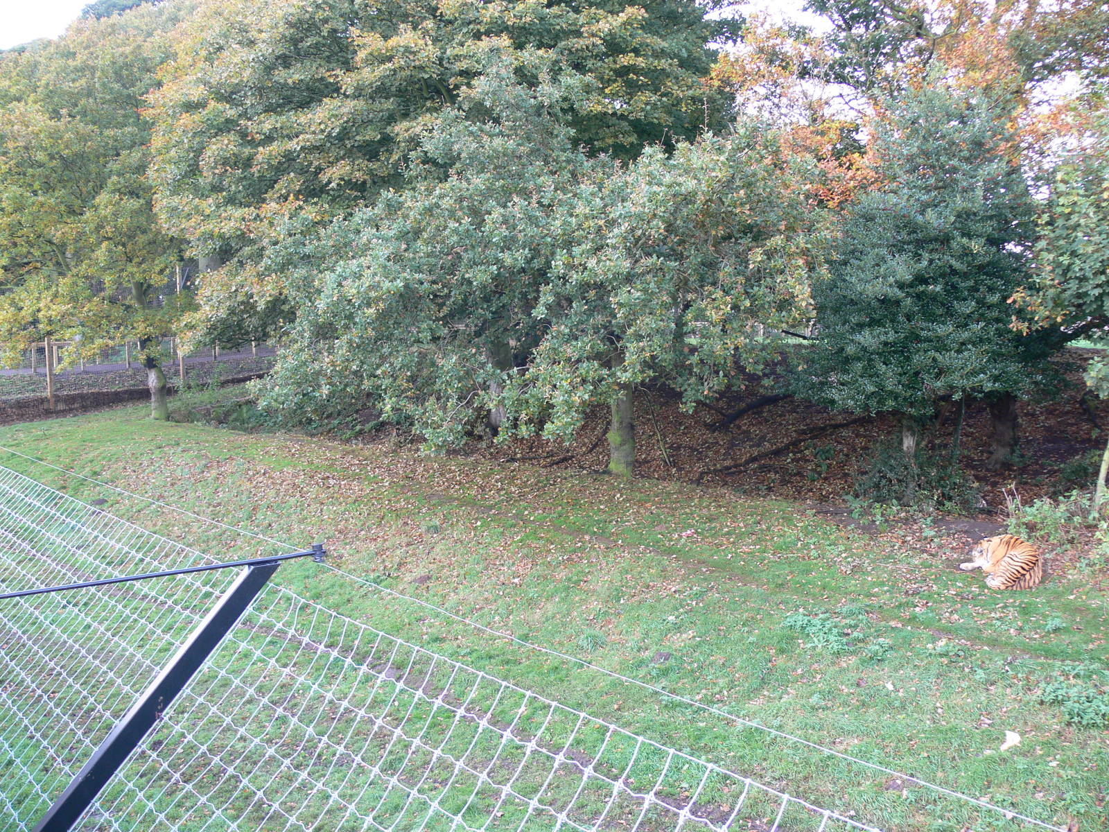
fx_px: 1121
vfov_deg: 40.7
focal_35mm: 35
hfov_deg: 52.6
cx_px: 554
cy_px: 416
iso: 80
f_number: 2.8
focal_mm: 7.4
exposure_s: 1/40
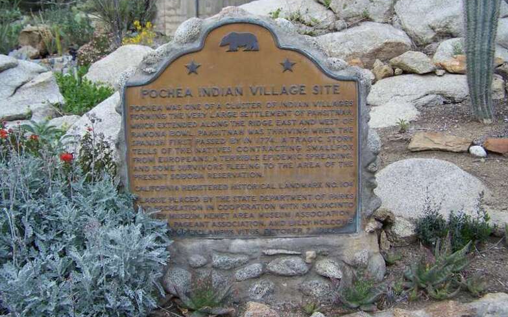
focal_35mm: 39
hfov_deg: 50.4
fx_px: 540
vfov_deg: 32.7
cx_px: 249
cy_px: 133
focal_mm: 5.85
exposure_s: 1/320
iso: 64
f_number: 2.8
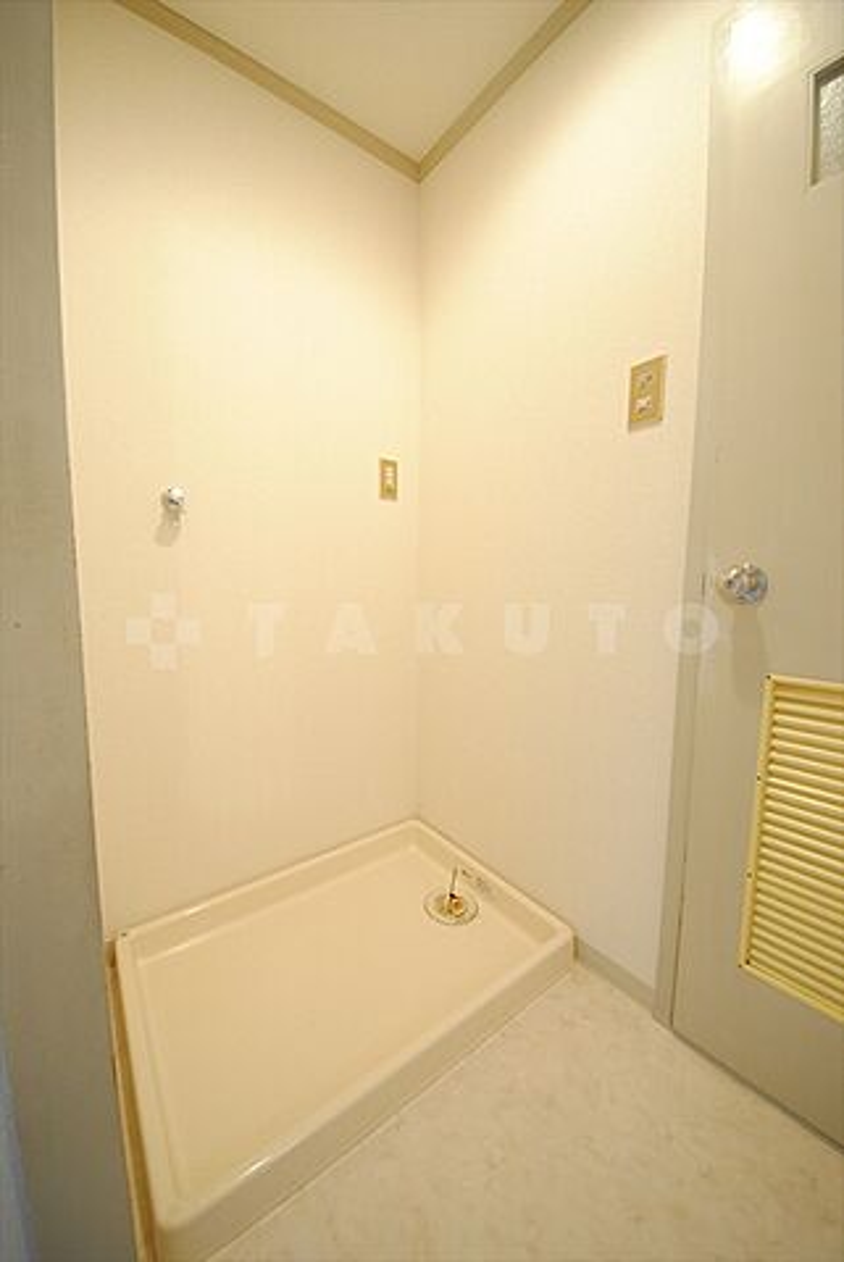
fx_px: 684
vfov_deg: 85.4
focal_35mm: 20
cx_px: 422
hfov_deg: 63.3
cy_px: 631
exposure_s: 1/3
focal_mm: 13
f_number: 5
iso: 100
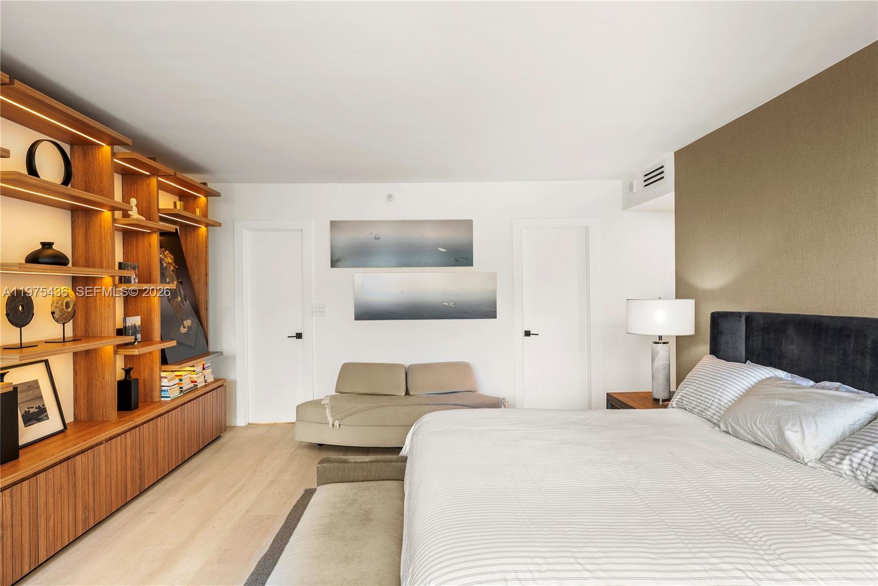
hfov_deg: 81.2
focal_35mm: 21
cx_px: 439
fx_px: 512
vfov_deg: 59.5
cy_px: 293
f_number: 8
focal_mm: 21
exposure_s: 1/50
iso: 400
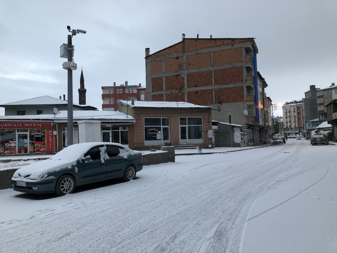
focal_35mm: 28
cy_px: 126
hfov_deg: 63.4
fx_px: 273
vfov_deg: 49.7
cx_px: 168
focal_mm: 4
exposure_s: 1/50
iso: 25
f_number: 1.8
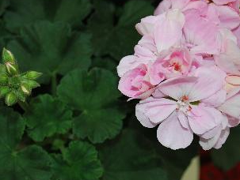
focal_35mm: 67
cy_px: 82
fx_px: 463
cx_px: 106
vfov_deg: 22.1
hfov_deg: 29.1
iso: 100
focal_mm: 35
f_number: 5.3
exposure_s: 1/125
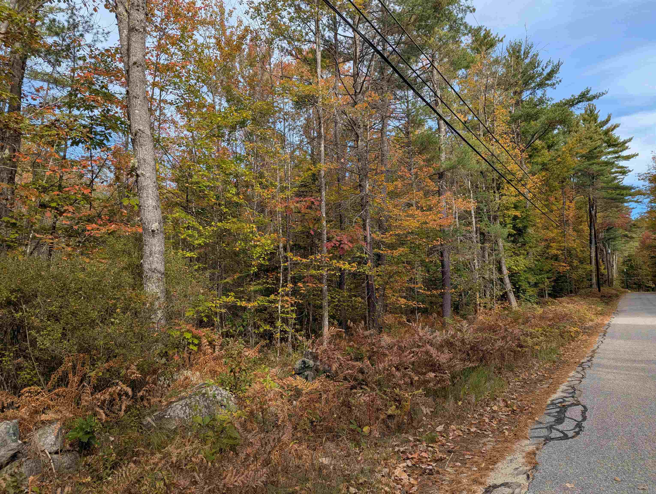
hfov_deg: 71.5
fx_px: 455
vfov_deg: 56.9
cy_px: 247
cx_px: 328
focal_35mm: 24
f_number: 1.85
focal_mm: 6.81
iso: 46
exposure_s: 1/1019
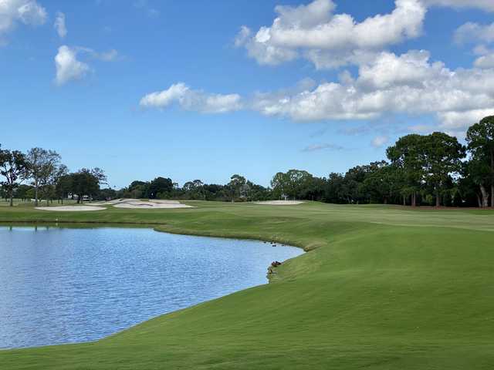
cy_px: 185
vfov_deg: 28.0
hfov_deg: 36.8
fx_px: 742
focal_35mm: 52
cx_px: 247
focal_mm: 6
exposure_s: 1/1996
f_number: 2
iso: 20
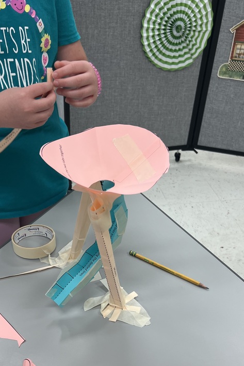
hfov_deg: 34.2
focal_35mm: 39
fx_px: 397
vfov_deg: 48.2
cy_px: 262
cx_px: 107
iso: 64
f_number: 1.5
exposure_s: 1/120
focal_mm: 5.7
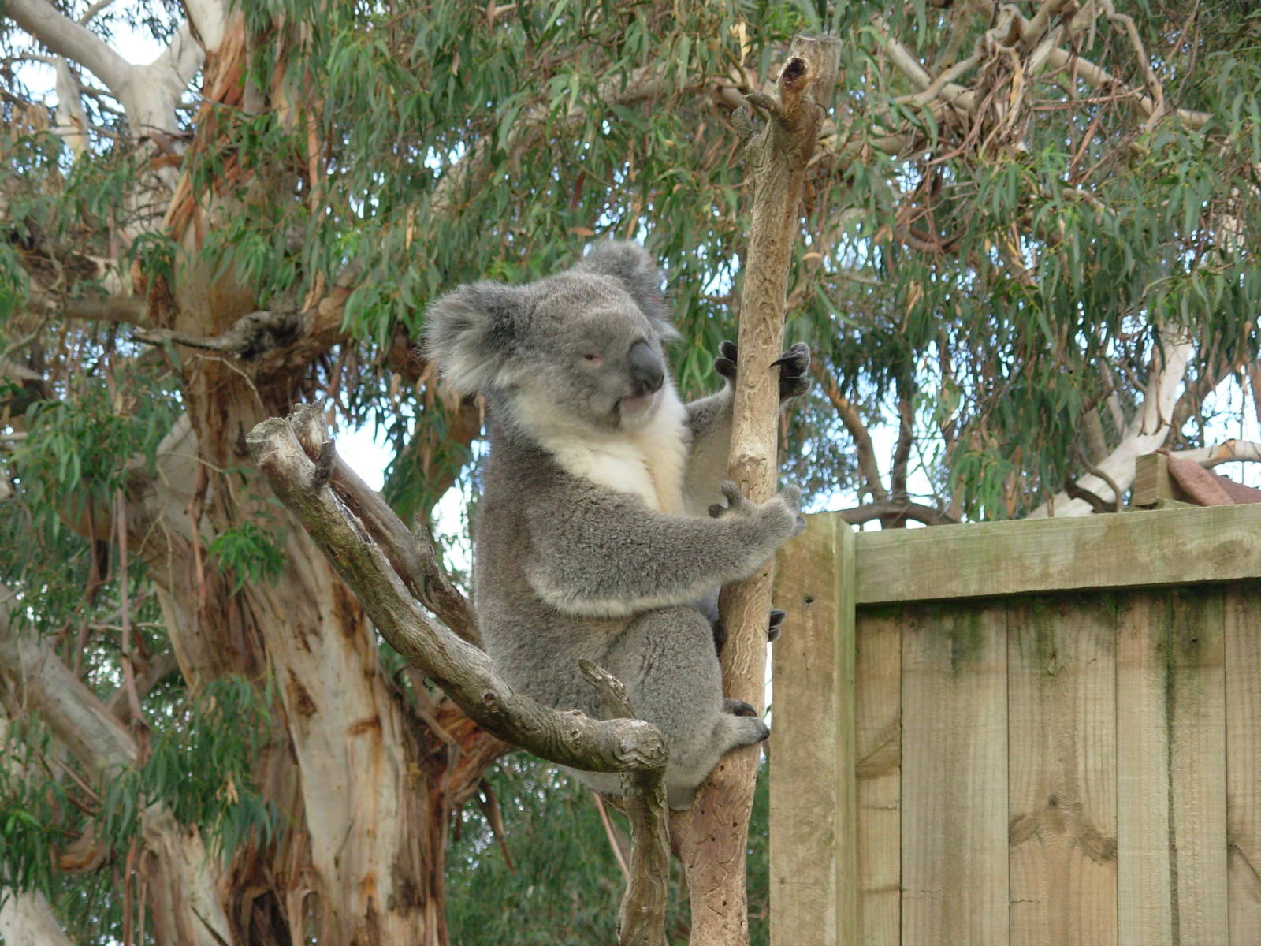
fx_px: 4444
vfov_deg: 12.1
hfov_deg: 16.1
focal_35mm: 122
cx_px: 630
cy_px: 473
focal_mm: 20.2
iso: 71
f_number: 4.3
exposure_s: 1/114
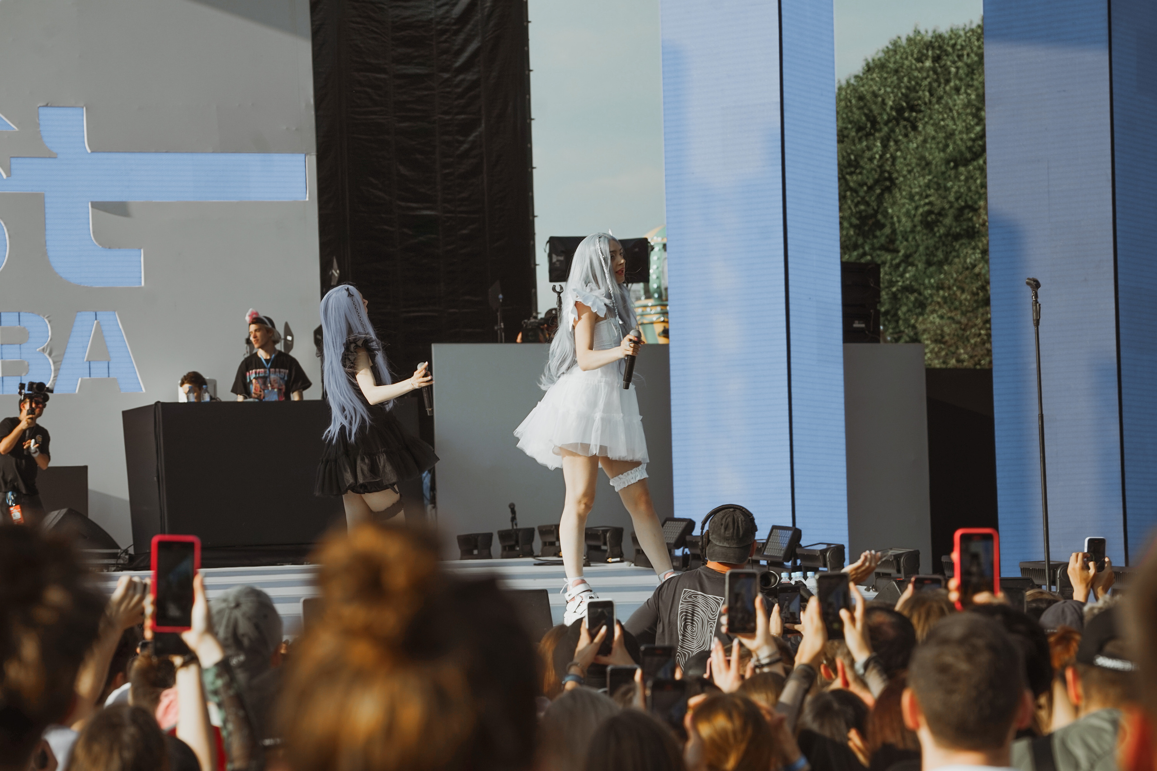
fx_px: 4660
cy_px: 386
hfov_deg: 14.2
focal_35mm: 145
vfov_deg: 9.5
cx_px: 578
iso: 100
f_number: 8
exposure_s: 1/400
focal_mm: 145
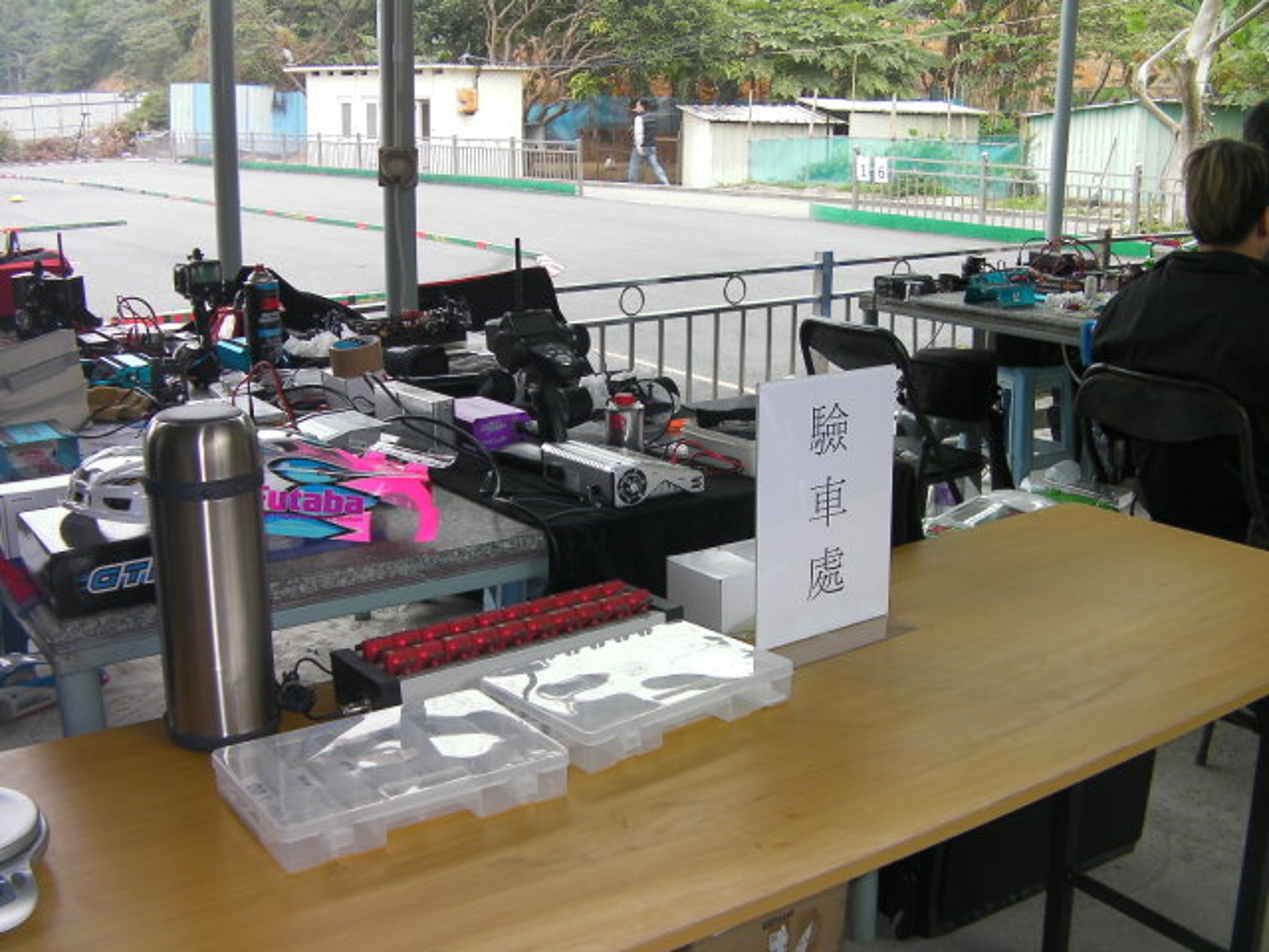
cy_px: 476
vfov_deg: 37.7
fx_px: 1393
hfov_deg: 49.0
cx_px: 634
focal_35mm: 38
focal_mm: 6.8
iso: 50
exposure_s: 1/39
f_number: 3.5
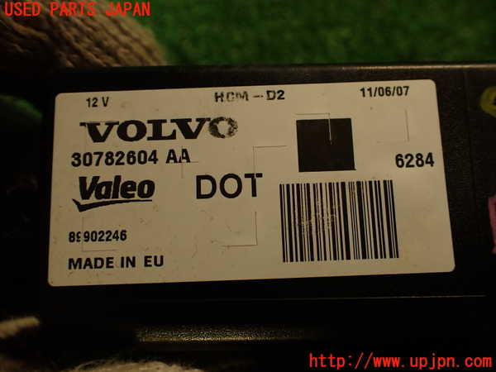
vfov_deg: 44.2
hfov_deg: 56.8
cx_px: 248
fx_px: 459
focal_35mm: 32
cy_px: 186
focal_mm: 5.79
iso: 200
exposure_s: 1/50
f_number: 2.4
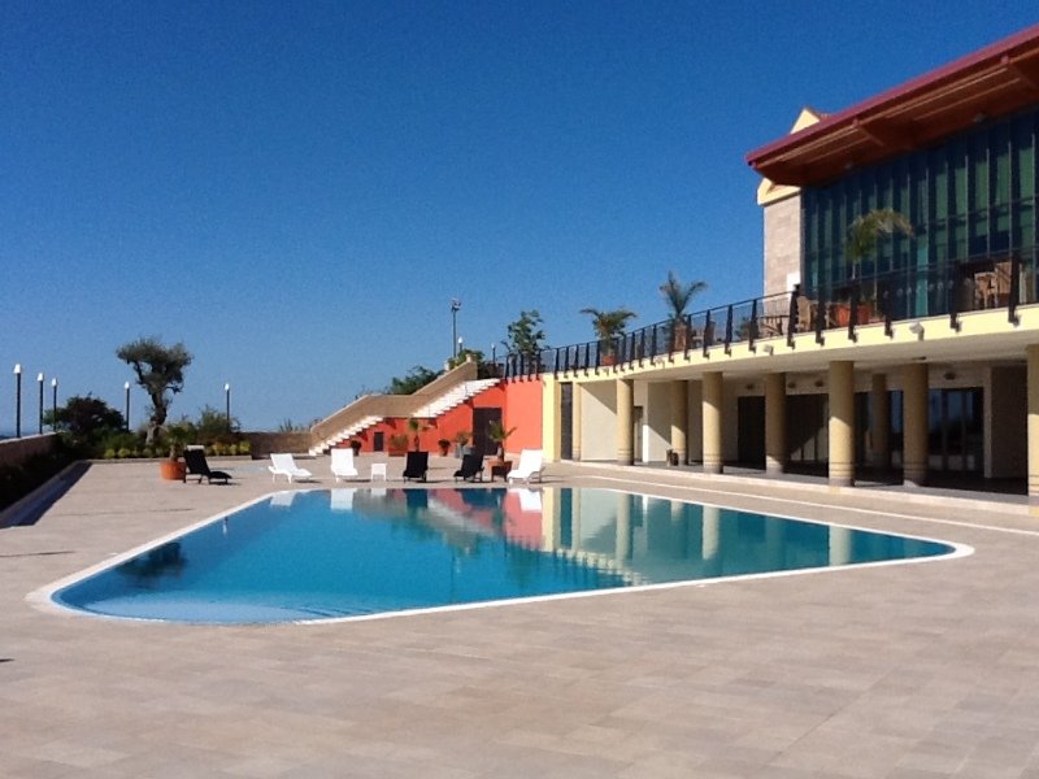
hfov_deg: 56.8
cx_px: 520
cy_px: 390
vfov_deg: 44.2
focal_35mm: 32
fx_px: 960
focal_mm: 2.03
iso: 80
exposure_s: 1/3344
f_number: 2.4
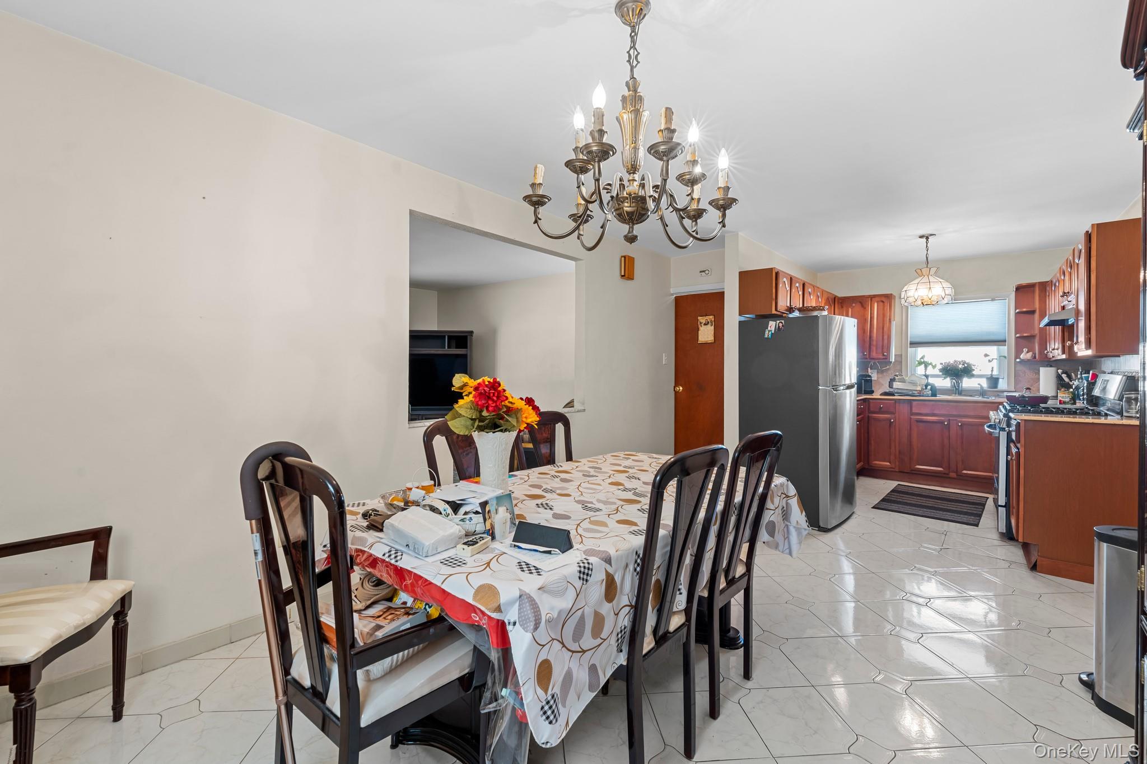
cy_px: 382
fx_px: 446
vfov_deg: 81.2
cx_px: 574
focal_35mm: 14
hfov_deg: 104.3
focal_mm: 14
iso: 400
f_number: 10
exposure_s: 1
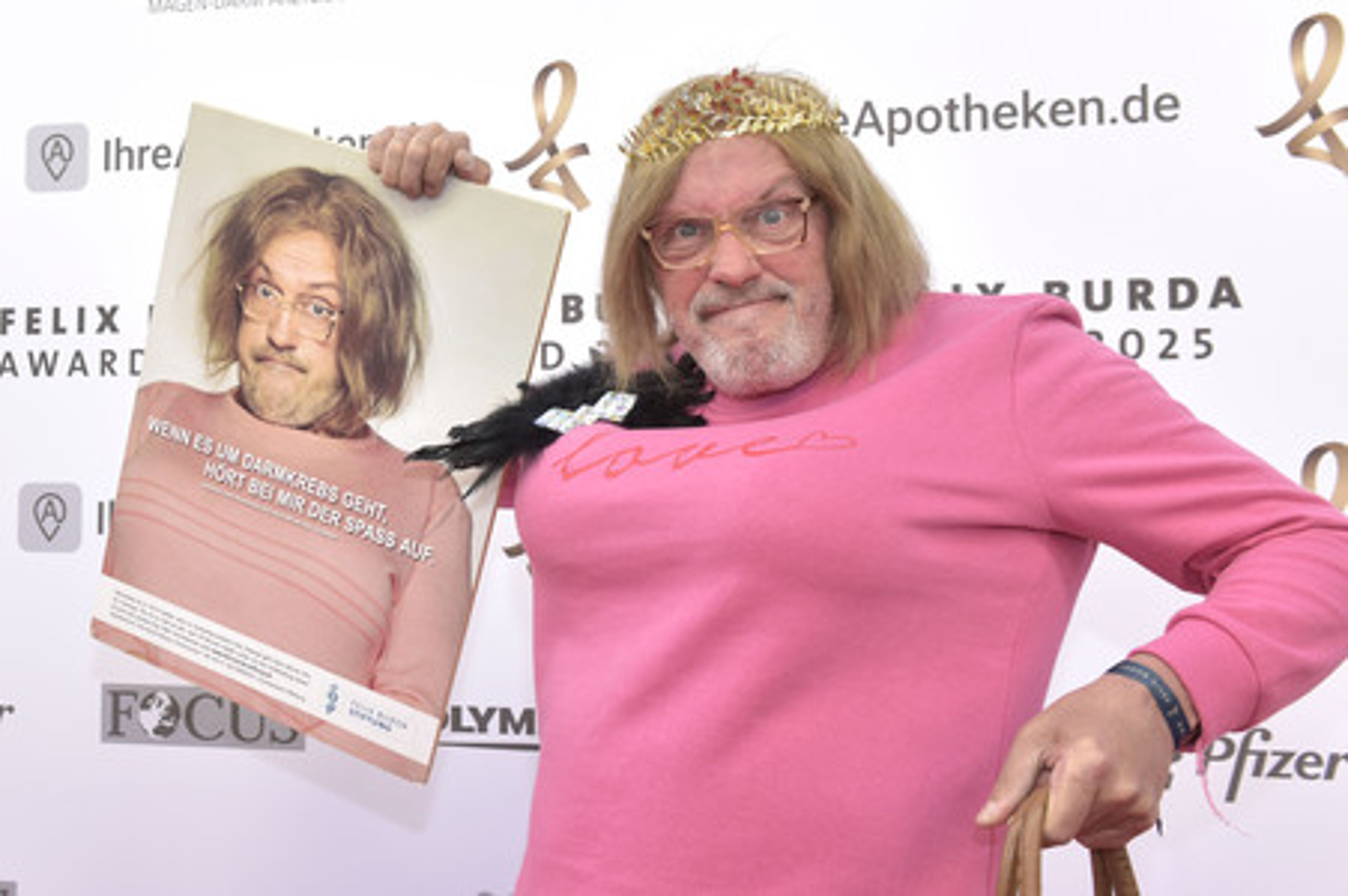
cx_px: 674
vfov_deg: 38.8
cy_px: 448
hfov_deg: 55.8
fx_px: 1272
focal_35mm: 34
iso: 400
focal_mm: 34
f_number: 6.3
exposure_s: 1/250
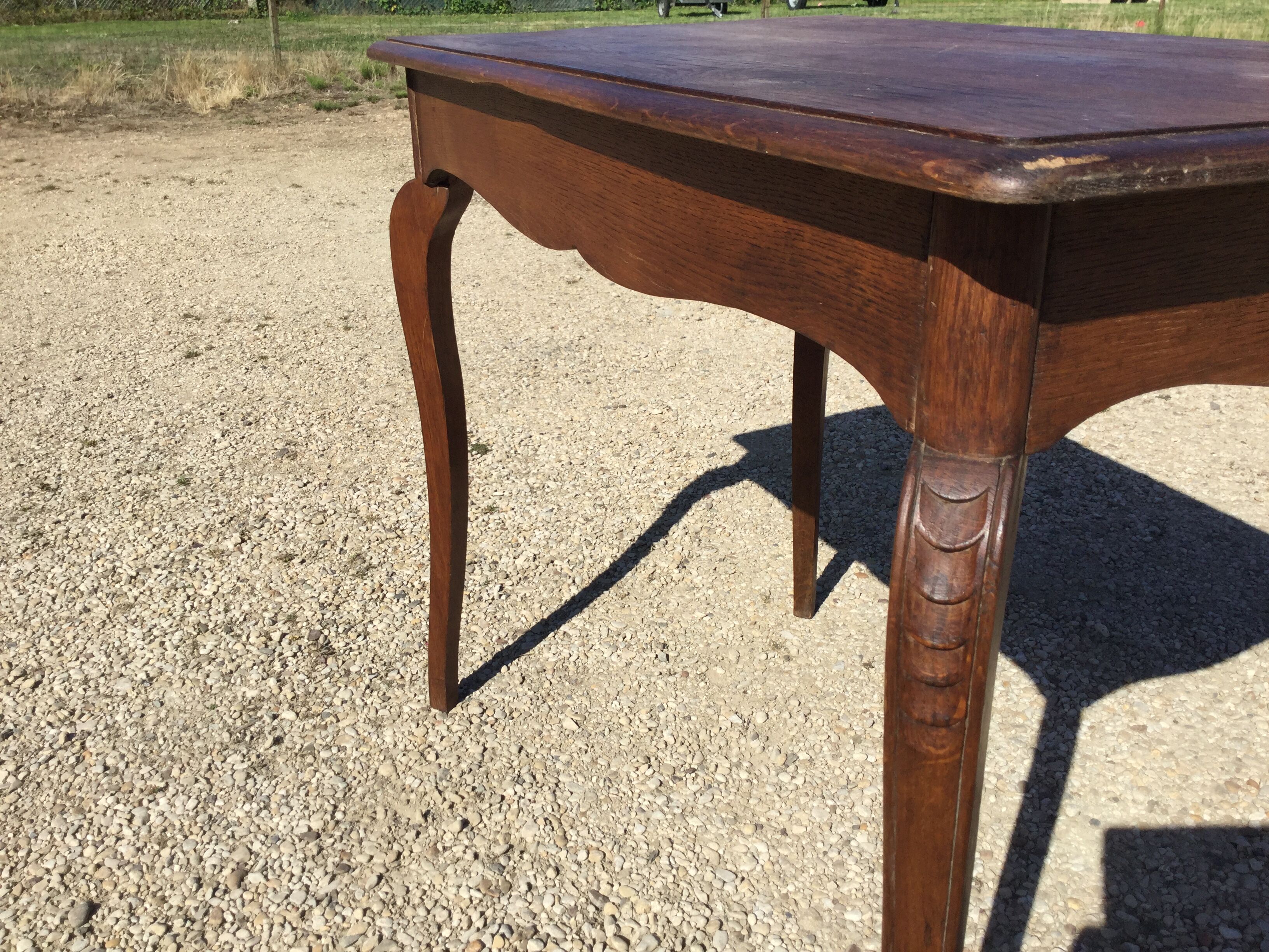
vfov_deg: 45.4
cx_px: 634
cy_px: 476
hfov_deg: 58.4
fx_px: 1136
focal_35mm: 31
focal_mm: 3.3
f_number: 2.4
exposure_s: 1/1508
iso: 25
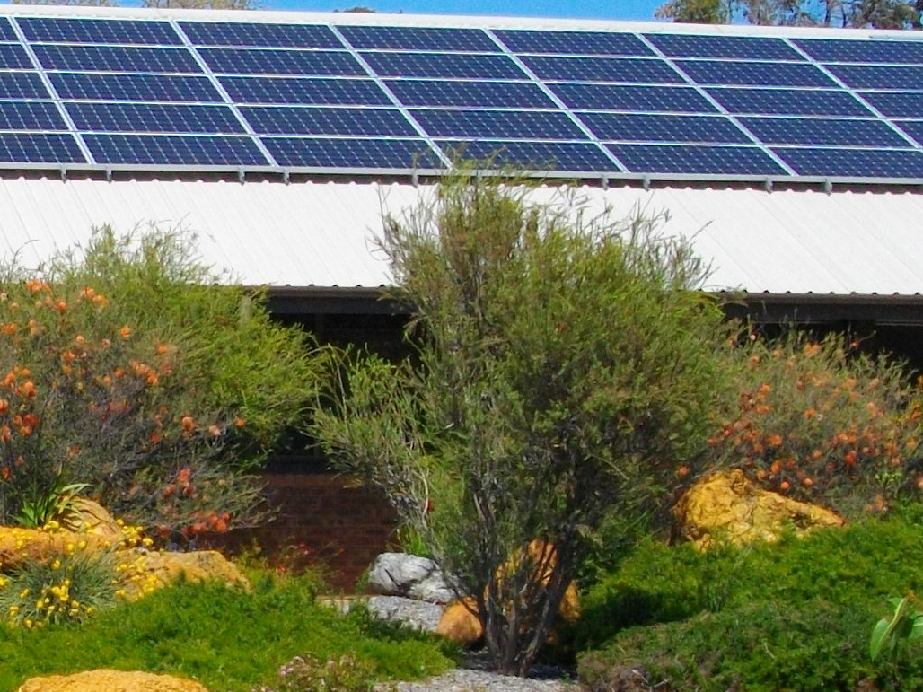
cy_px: 407
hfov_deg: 17.4
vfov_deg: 13.5
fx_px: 2933
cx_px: -41
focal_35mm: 110
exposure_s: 1/250
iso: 100
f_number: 8.8
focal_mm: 5.7
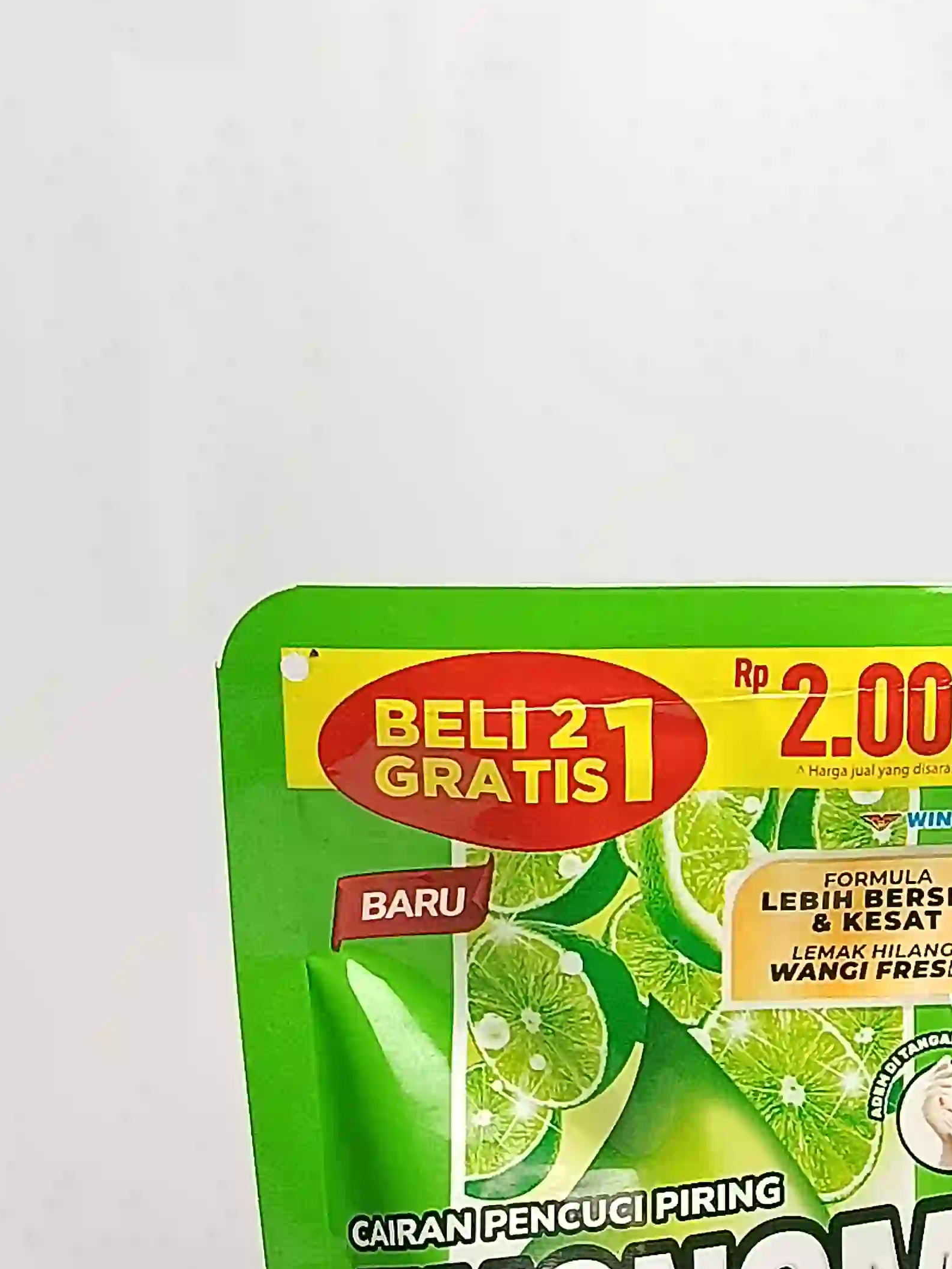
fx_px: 2969
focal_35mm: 81
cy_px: 1151
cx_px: 654
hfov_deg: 18.2
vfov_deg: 23.5
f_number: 1.7
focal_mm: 5.24
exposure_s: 1/100
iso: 99
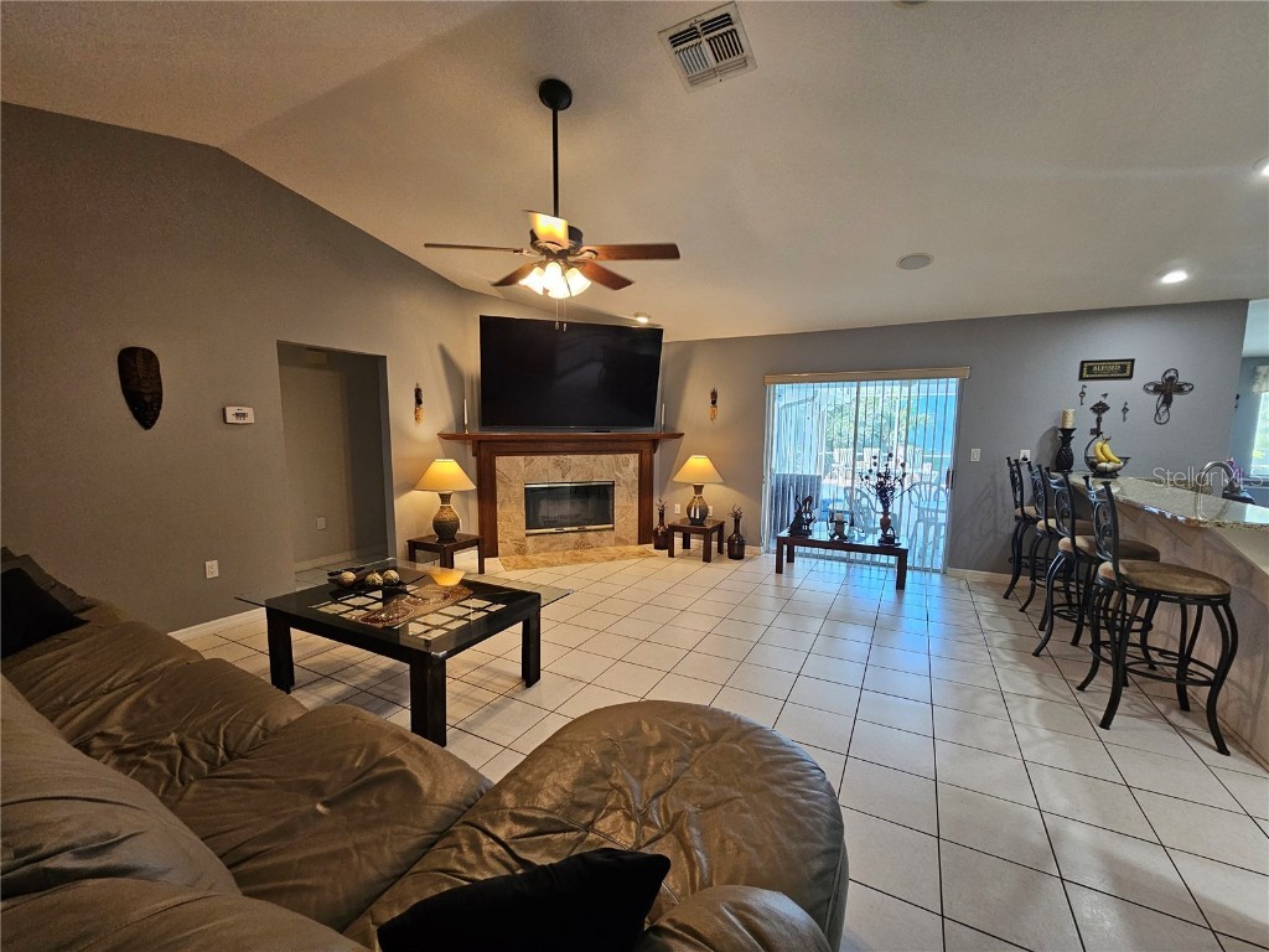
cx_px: 634
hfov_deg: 106.2
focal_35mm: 13
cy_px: 476
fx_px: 477
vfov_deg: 89.9
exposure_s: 1/60
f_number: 2.2
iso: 200
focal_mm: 2.2
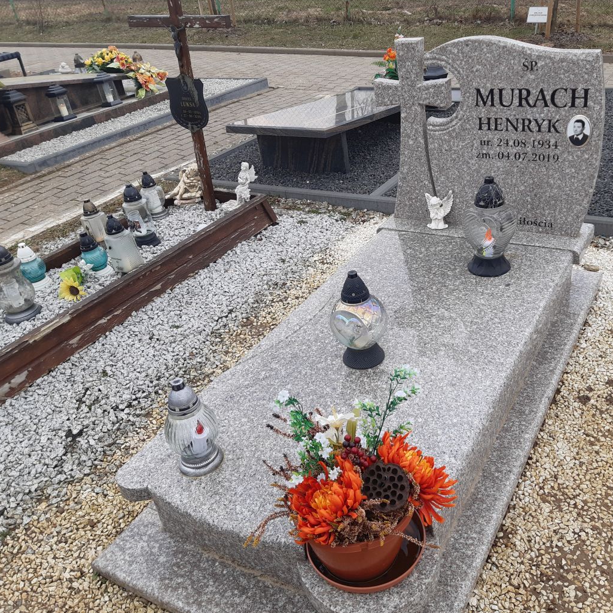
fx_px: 621
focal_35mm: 31
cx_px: 352
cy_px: 308
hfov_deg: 52.3
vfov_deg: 52.5
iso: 40
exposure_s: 1/396
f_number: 1.7
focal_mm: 3.92
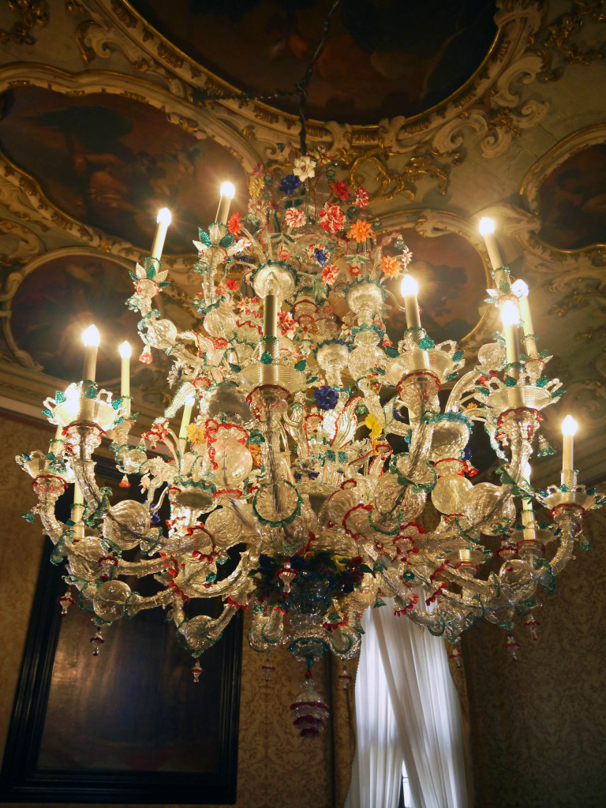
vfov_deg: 63.4
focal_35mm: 28
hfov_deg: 49.7
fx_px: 654
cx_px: 303
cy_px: 404
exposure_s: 1/20
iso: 800
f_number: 3.5
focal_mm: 14
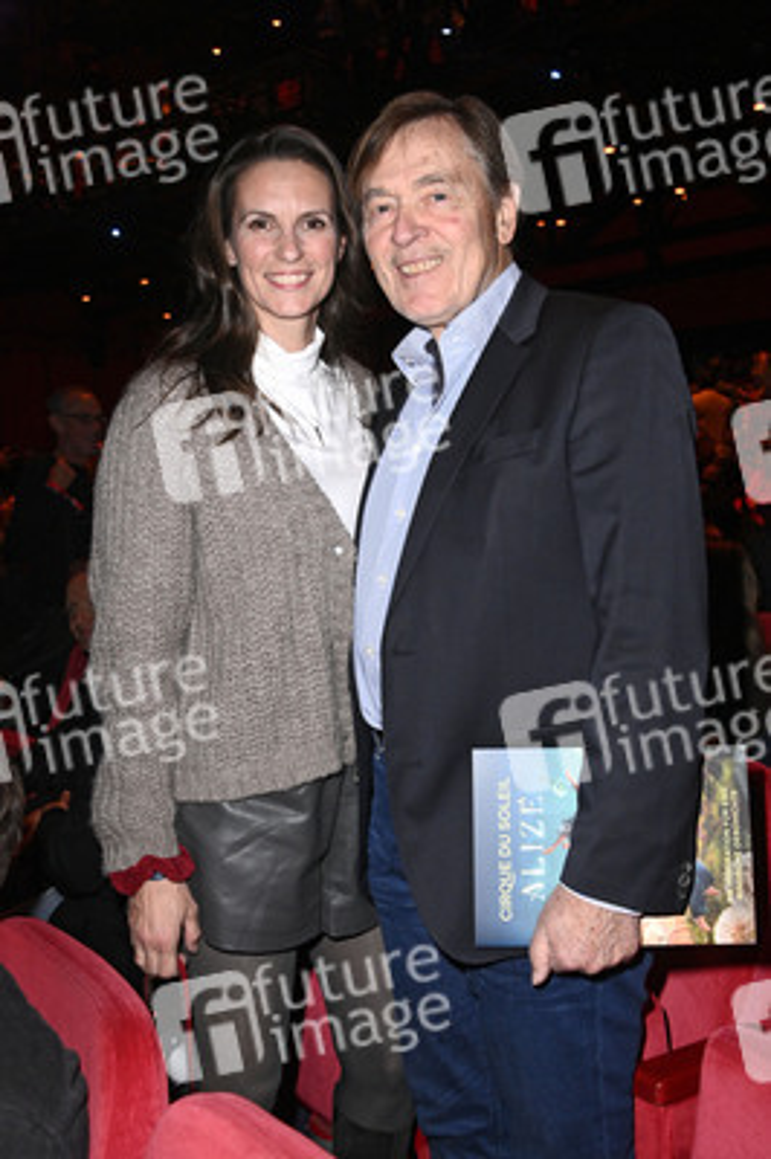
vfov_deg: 58.8
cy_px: 580
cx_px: 386
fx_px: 1030
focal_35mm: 32
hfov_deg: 41.0
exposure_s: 1/100
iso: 5000
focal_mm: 32
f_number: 5.6
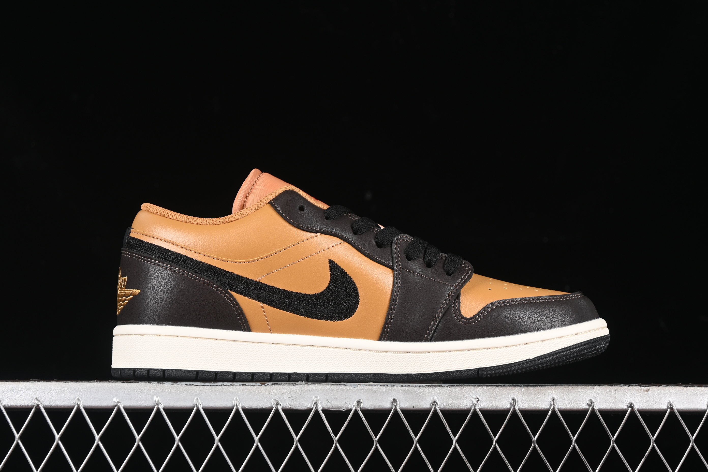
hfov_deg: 27.0
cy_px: 236
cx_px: 354
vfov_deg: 18.2
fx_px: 1475
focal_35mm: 75
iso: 160
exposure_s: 1/60
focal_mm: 50
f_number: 6.3
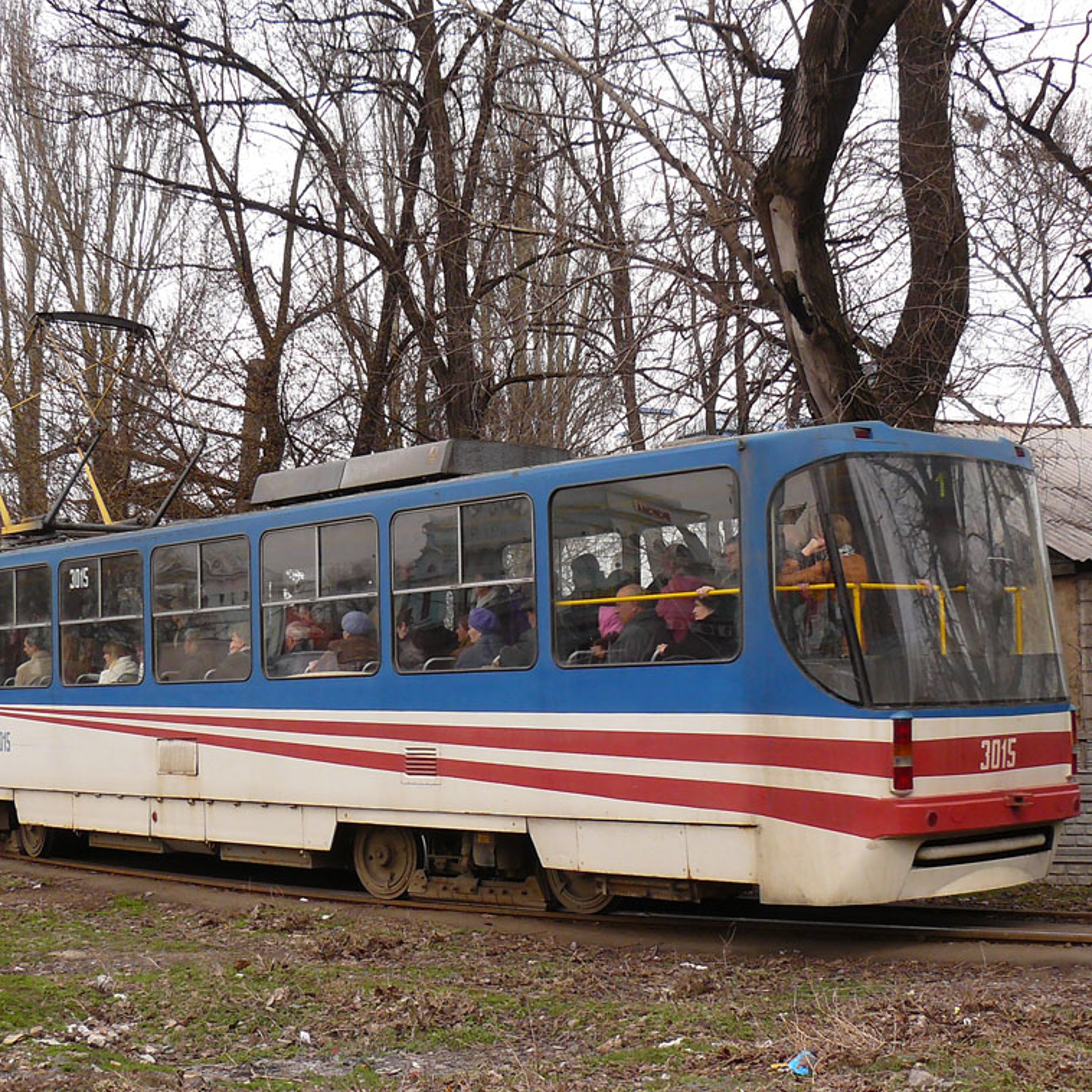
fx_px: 1535
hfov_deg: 39.0
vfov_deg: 39.2
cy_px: 550
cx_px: 424
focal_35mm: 43
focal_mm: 6
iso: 100
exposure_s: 1/400
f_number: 3.6
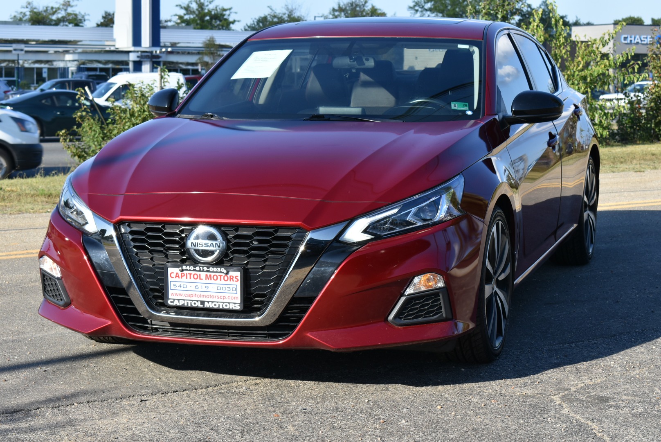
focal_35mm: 82
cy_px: 221
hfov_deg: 24.6
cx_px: 330
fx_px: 1516
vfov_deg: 16.6
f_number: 8
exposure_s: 1/250
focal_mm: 55
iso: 200
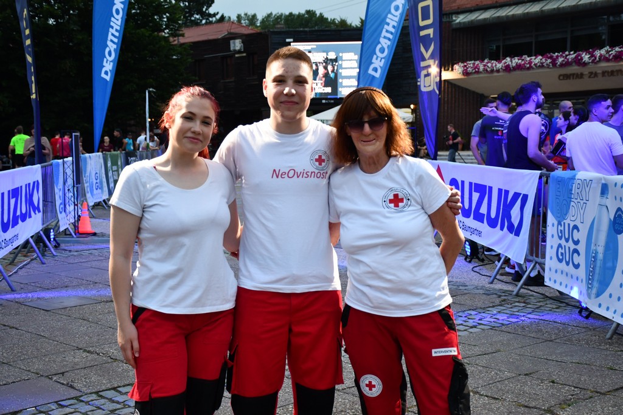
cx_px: 312
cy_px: 208
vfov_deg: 26.0
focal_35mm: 52
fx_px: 900
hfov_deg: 38.2
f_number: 4.2
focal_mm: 35
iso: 1000
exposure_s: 1/125
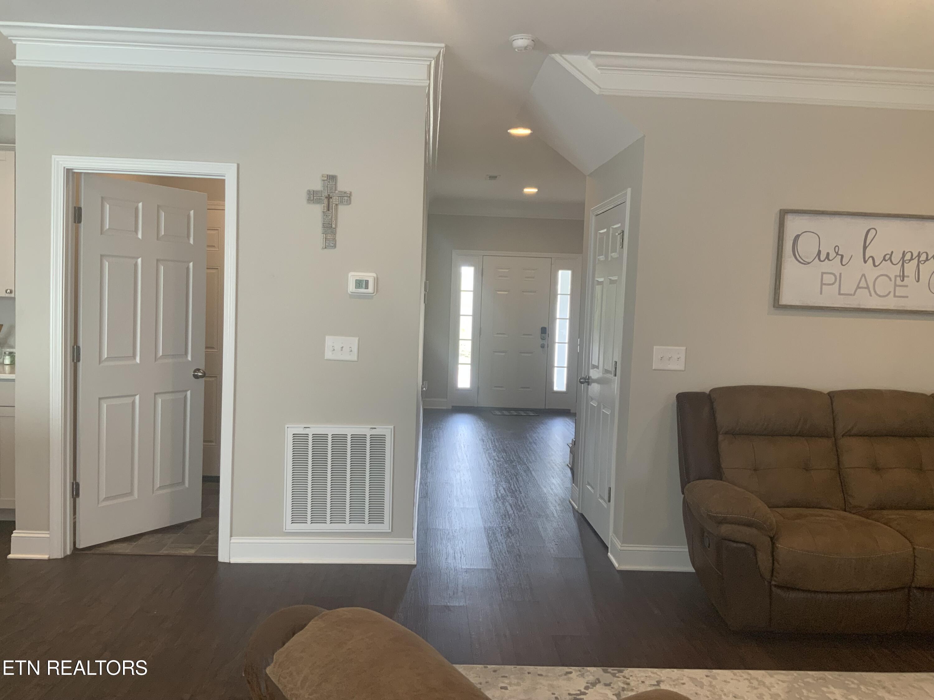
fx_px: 782
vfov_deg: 48.2
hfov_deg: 61.7
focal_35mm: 29
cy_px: 350
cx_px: 467
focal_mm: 3
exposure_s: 1/60
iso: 64
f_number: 1.8
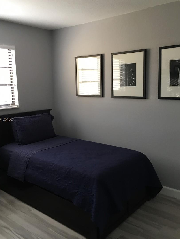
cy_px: 120
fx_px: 222
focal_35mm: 32
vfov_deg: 56.8
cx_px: 93
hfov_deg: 44.2
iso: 64
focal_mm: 4.15
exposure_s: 1/15
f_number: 2.2
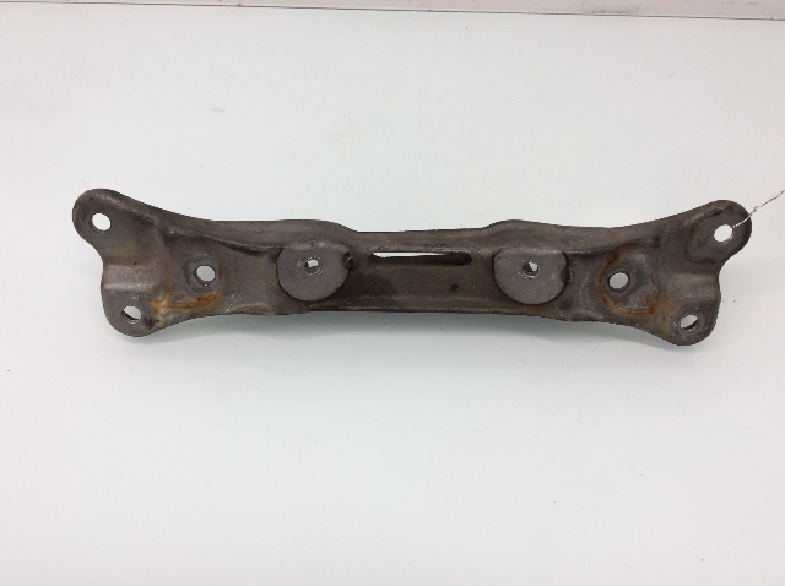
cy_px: 293
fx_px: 725
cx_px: 392
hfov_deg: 56.9
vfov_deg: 44.1
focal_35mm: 32
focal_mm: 3.3
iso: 32
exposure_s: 1/60
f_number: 2.4
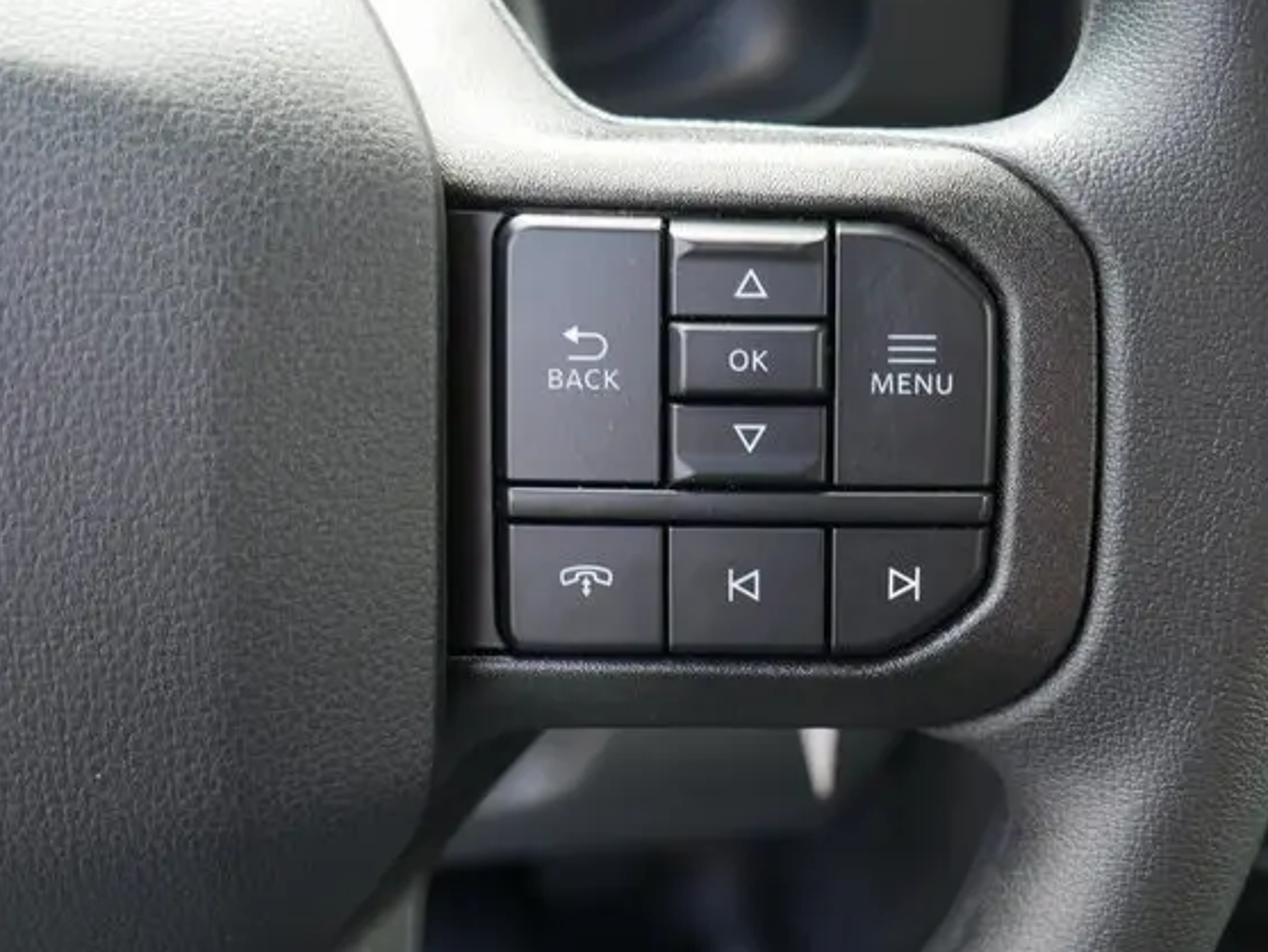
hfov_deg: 41.1
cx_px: 724
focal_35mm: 46
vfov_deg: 31.5
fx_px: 1685
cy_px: 407
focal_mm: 20
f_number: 4.5
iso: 500
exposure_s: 1/60
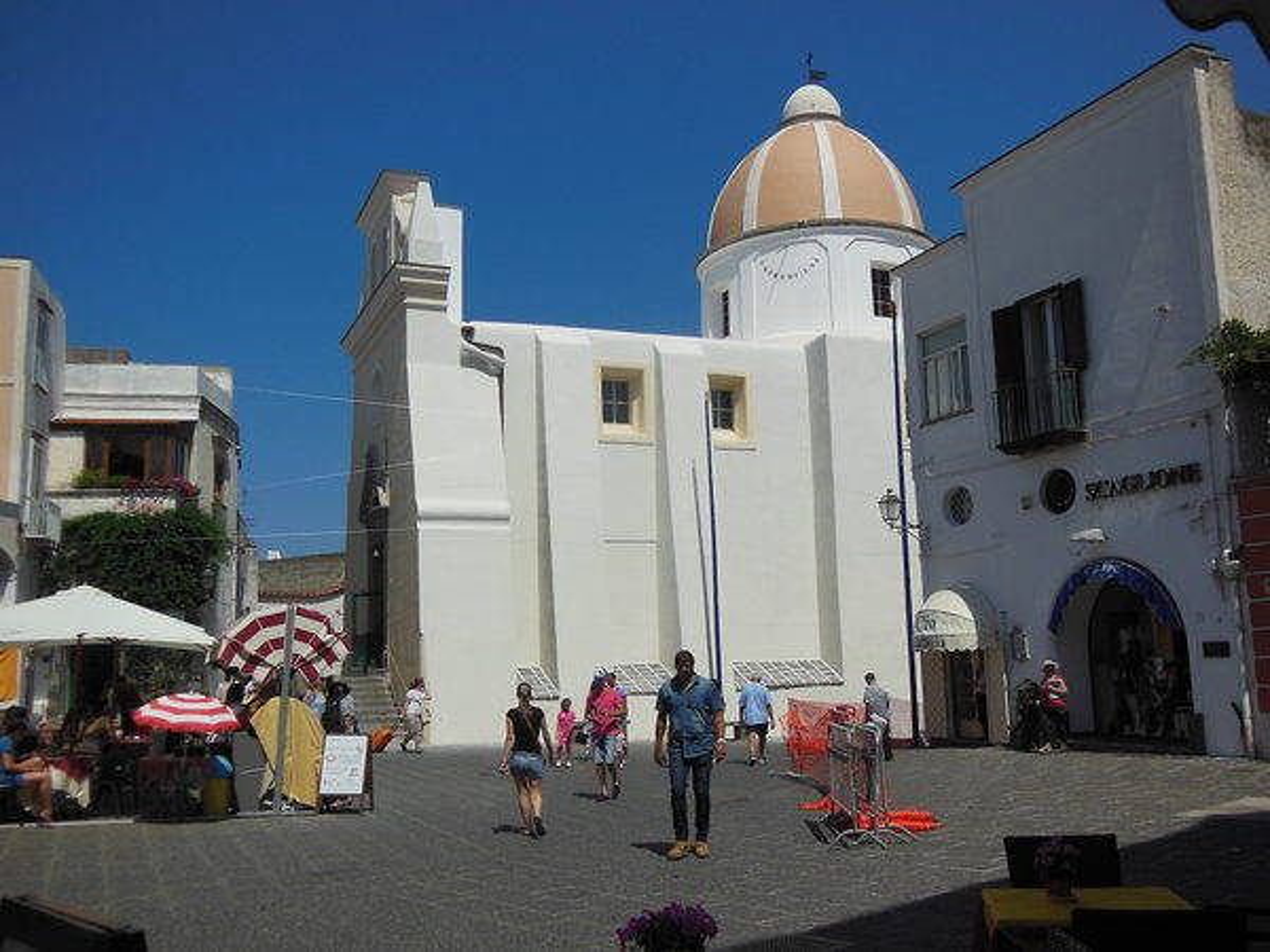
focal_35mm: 34
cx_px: 635
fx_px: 1247
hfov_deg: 54.0
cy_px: 476
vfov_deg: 41.8
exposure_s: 1/800
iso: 125
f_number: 7.8
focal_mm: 6
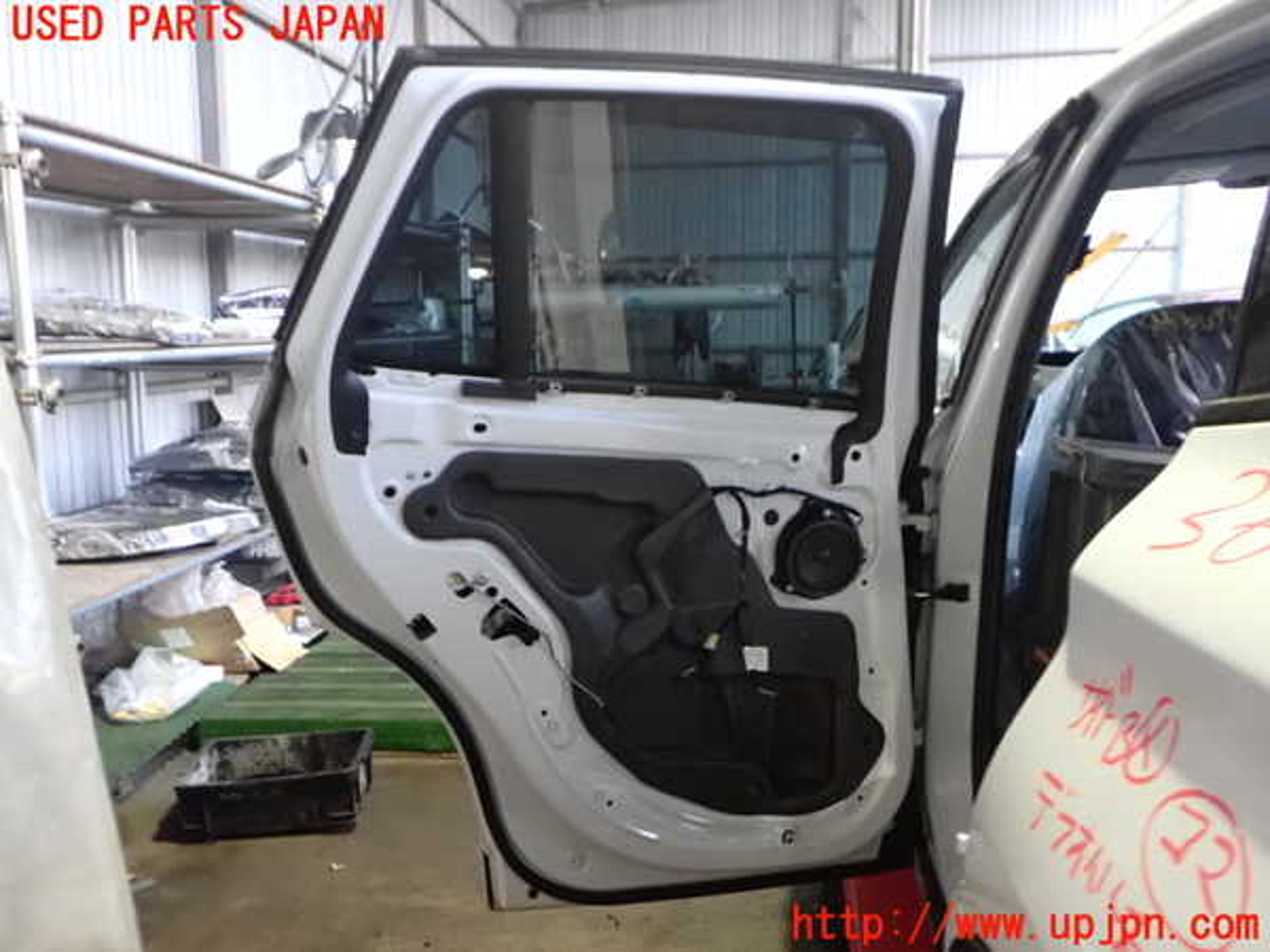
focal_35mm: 30
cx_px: 635
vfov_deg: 46.8
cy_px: 476
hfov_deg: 60.0
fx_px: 1101
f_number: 2.3
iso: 1600
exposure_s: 1/60
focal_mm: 5.4
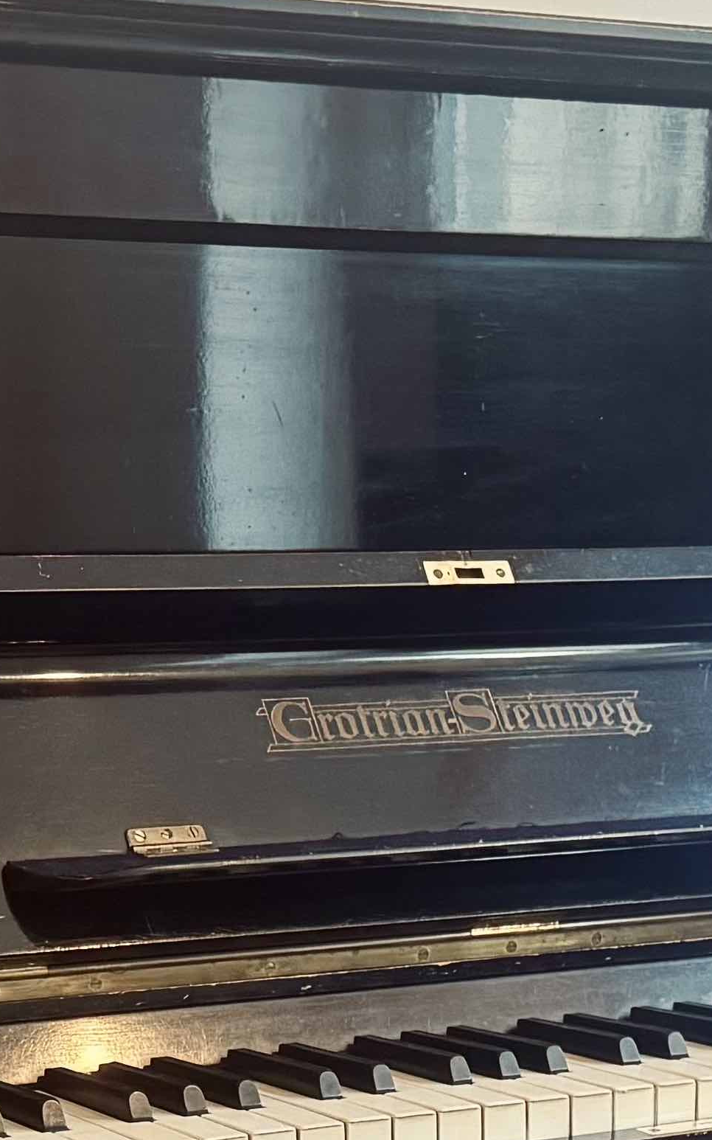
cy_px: 1169
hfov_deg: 13.9
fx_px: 2919
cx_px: 302
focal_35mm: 94
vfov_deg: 21.2
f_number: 1.78
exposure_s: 1/60
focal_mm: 6.76
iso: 400
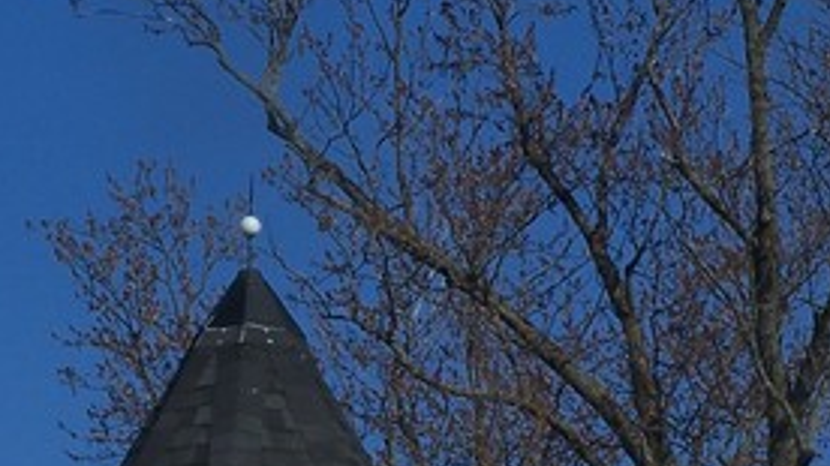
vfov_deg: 4.1
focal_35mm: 298
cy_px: 547
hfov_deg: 7.2
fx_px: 6556
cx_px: 478
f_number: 6.3
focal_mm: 17.5
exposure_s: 1/750
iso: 80
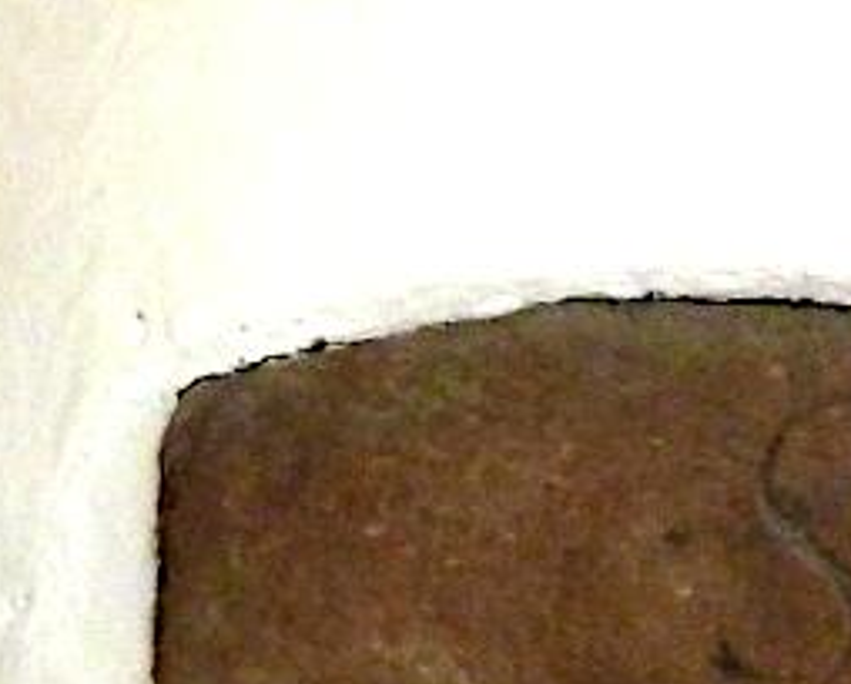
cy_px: 459
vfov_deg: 5.3
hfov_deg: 6.4
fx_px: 7315
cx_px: 1933
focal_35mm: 290
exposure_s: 1/20
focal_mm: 10.3
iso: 400
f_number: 4
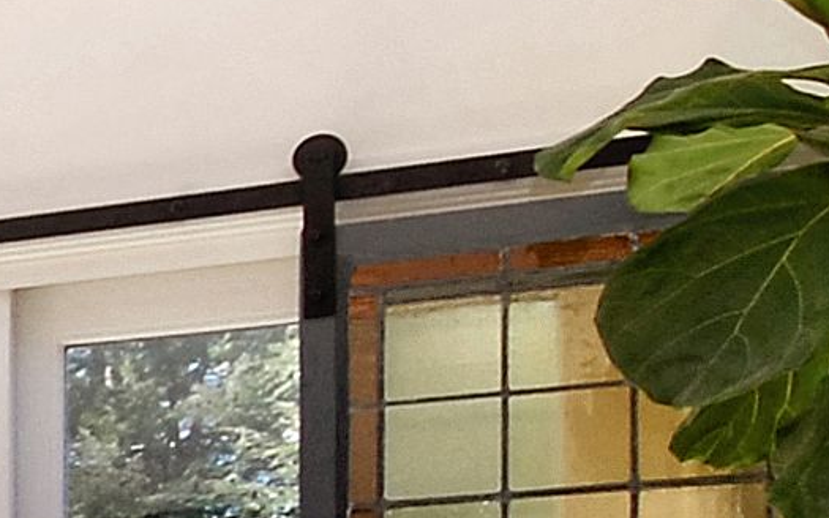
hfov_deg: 12.5
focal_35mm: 113
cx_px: -1380
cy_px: 889
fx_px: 2553
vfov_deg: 10.9
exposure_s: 1/60
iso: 400
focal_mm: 10
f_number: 5
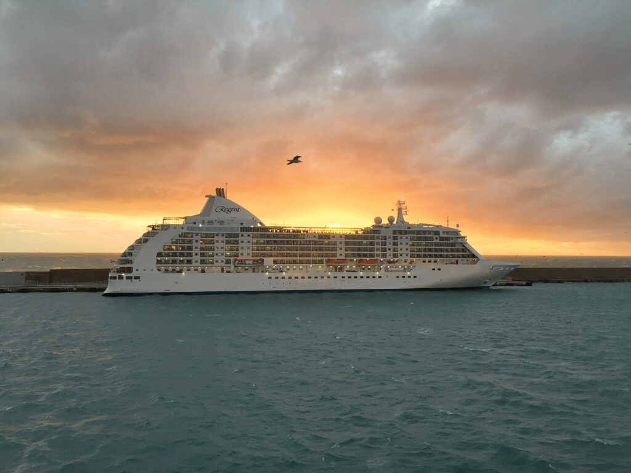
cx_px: 316
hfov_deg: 61.7
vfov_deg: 48.2
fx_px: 529
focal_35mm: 29
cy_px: 236
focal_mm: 4.15
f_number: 2.2
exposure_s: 1/100
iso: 50
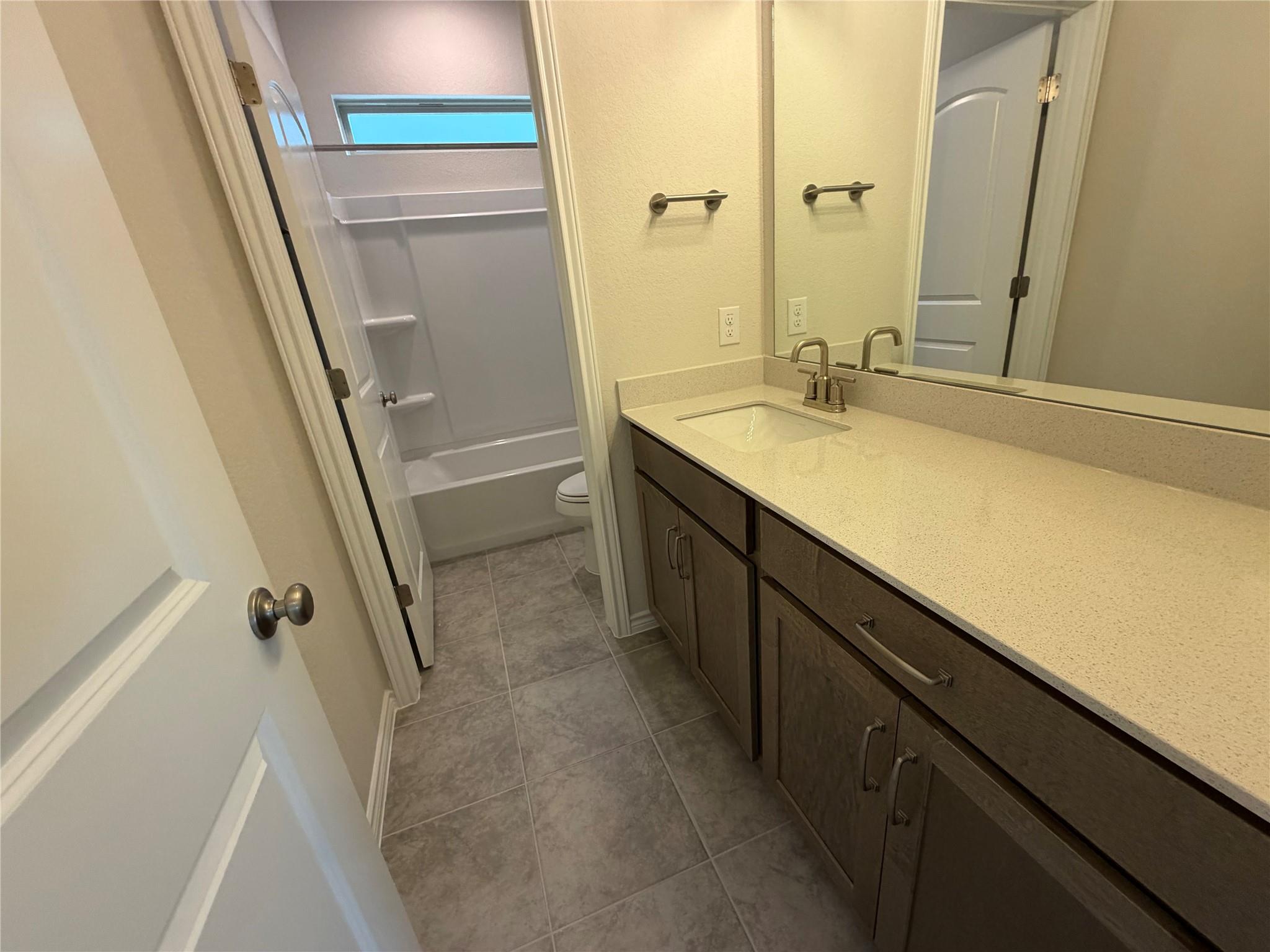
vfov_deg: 85.7
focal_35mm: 14
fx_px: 514
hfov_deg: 102.1
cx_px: 635
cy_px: 476
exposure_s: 1/120
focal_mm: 2.22
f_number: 2.2
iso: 200
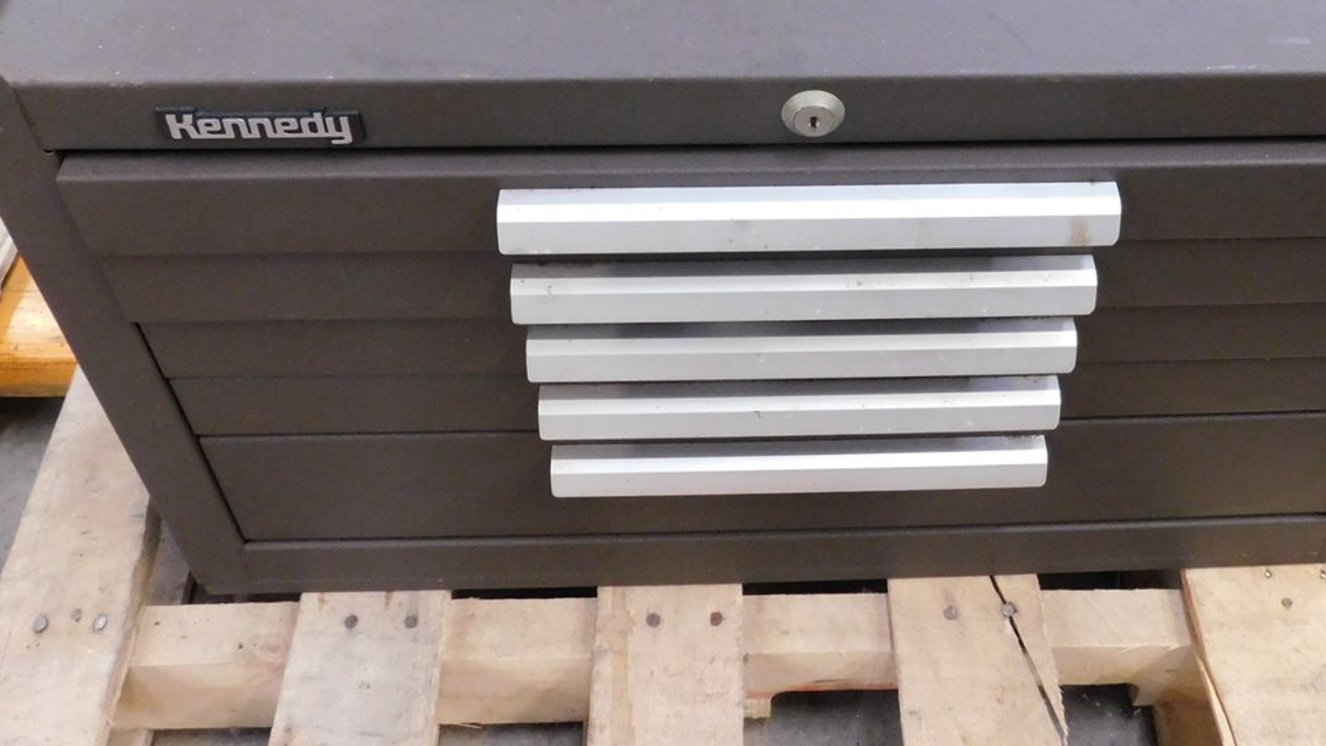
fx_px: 1442
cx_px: 816
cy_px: 68
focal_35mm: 41
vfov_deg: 27.9
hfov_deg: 49.0
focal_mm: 4.1
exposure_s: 1/13
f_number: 3
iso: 400
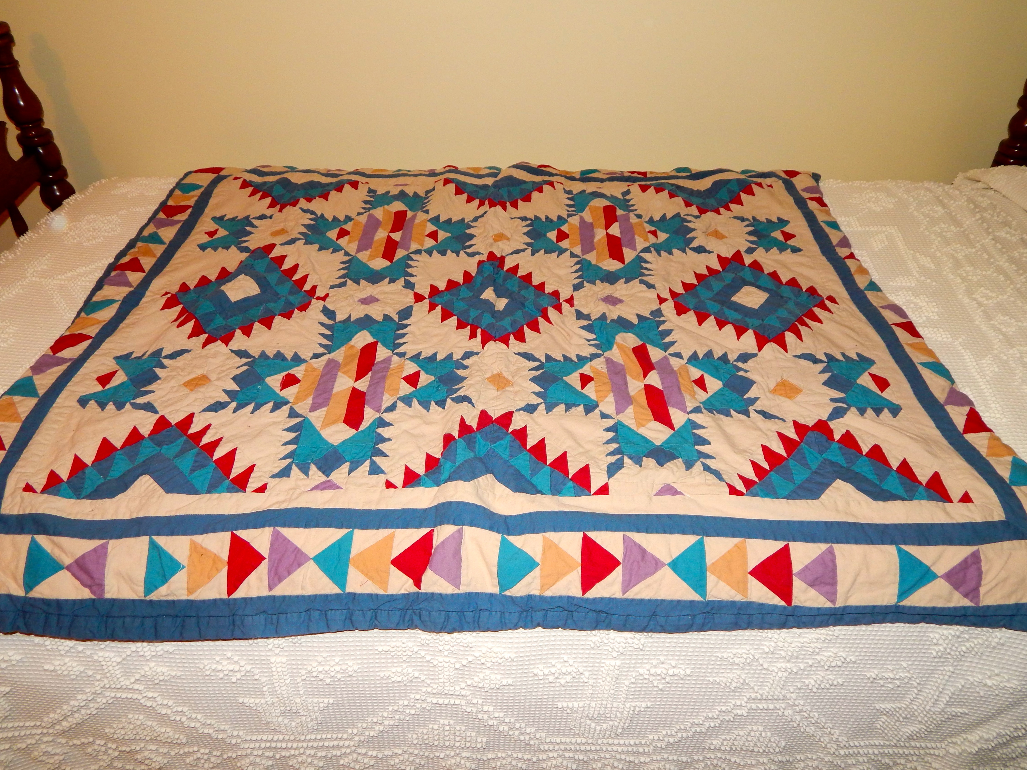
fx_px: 742
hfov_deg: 69.4
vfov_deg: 54.9
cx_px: 514
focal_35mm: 25
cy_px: 385
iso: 200
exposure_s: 1/30
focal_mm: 4.5
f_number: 3.1
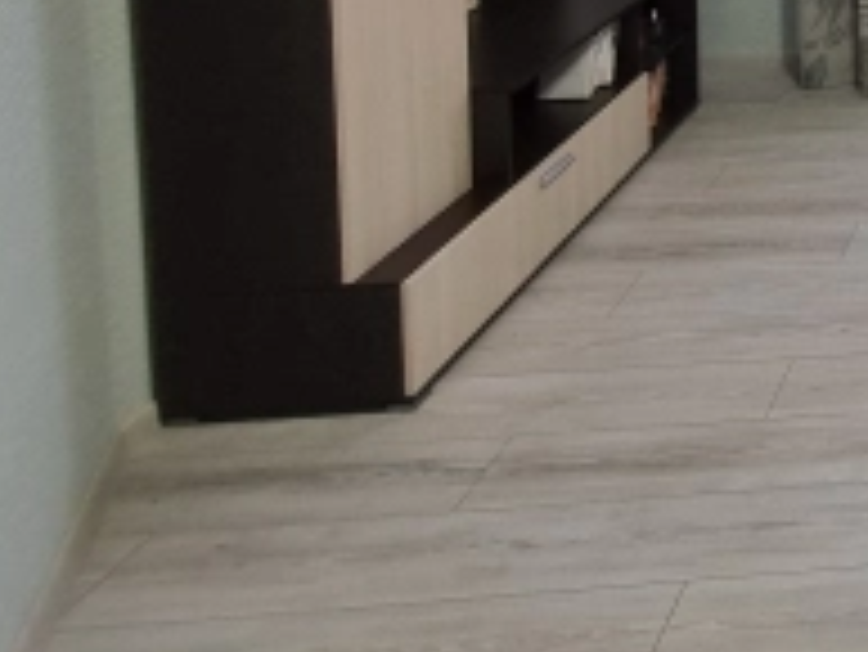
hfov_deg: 29.5
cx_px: 1268
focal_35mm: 42
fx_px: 1054
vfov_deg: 27.5
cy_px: -234
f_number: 2.2
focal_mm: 1.74
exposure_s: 1/50
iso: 160
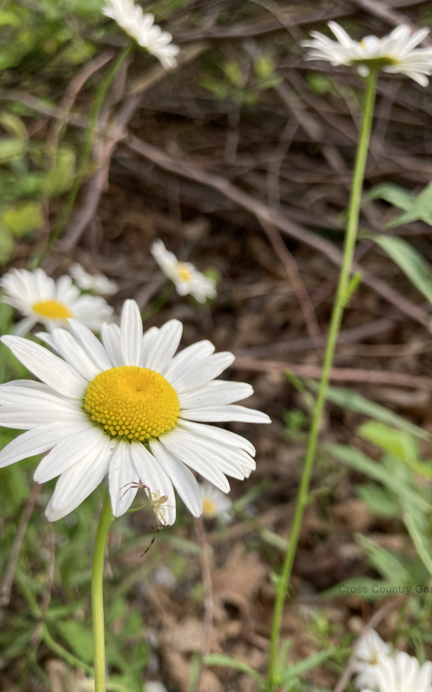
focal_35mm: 30
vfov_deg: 62.9
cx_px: 226
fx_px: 565
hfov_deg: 41.8
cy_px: 349
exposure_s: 1/165
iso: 20
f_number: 1.8
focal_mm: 4
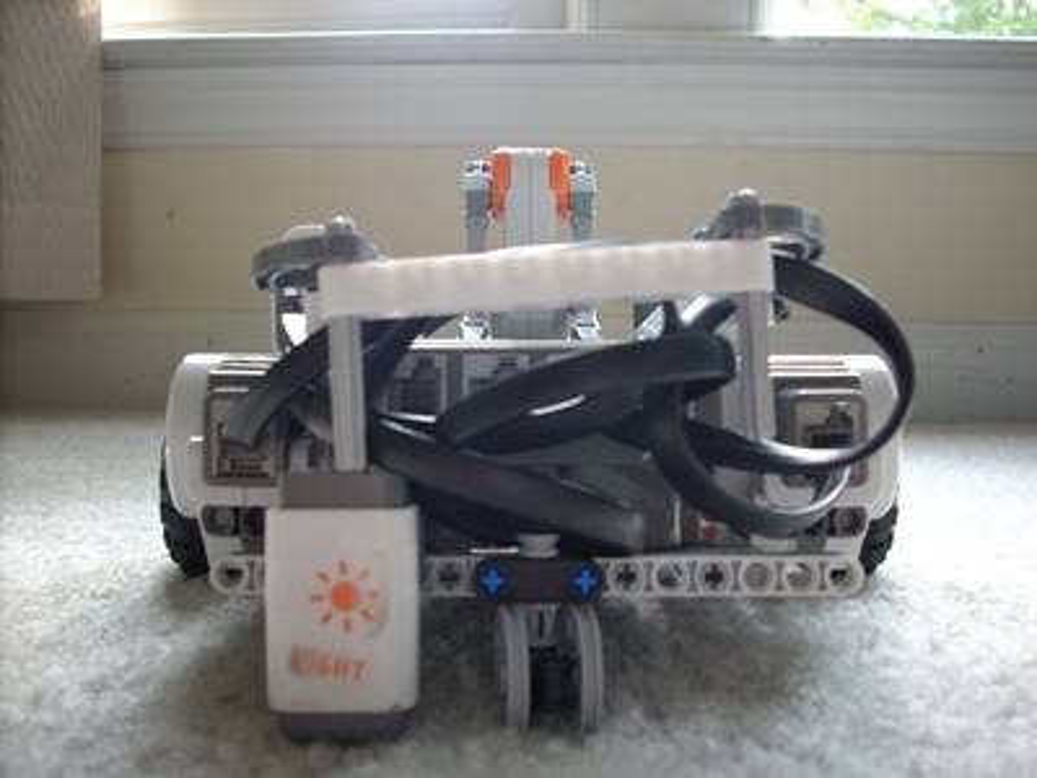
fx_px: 1108
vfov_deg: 38.7
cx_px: 518
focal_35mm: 37
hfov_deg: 50.1
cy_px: 389
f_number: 2.8
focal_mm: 6.2
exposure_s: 1/30
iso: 175
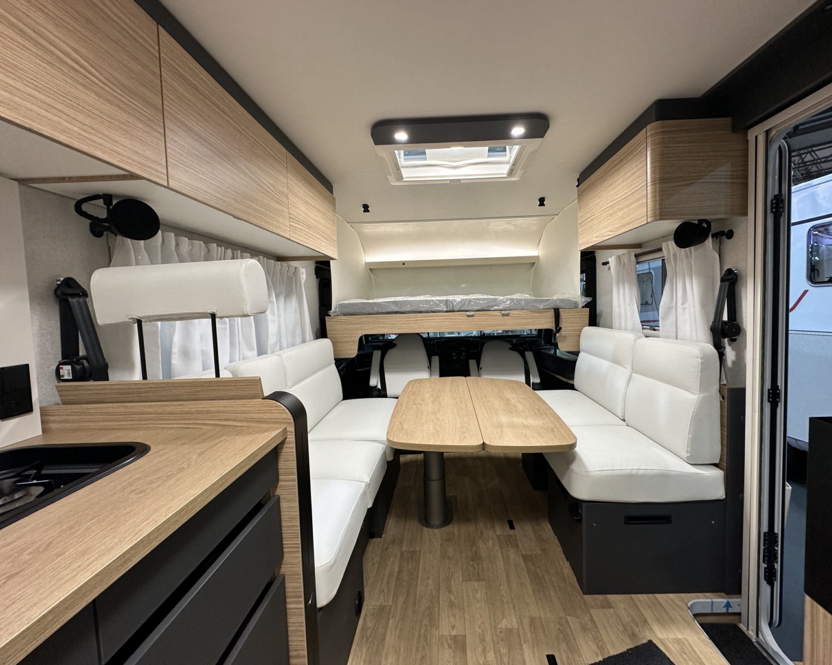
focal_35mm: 15
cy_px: 326
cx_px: 438
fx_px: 369
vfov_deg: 84.0
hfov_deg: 96.7
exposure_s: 1/100
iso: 125
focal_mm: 2.22
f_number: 2.2
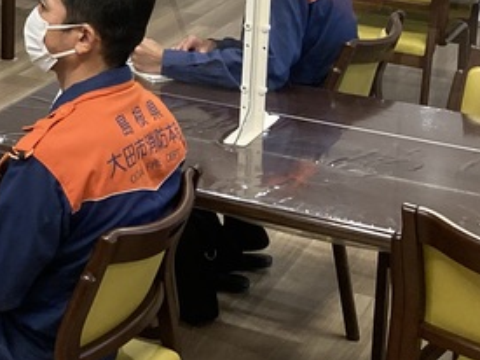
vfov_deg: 13.8
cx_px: -171
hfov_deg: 17.8
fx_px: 1414
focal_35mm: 102
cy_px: -135
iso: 125
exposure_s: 1/60
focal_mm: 3.99
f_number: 1.8
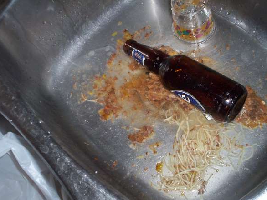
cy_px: 102
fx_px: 301
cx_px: 134
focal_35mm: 39
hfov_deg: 47.8
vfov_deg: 36.8
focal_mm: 4.99
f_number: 4.5
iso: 140
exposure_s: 1/60
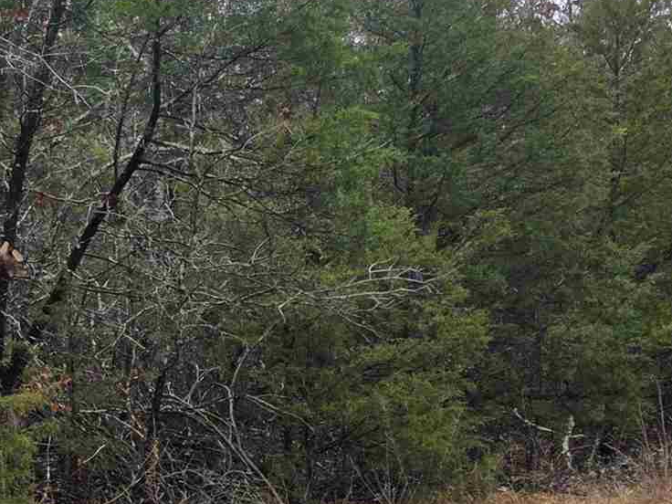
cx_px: -425
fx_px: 1864
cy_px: 425
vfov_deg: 15.3
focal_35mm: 96
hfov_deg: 17.6
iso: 32
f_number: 1.7
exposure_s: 1/359
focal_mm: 6.3
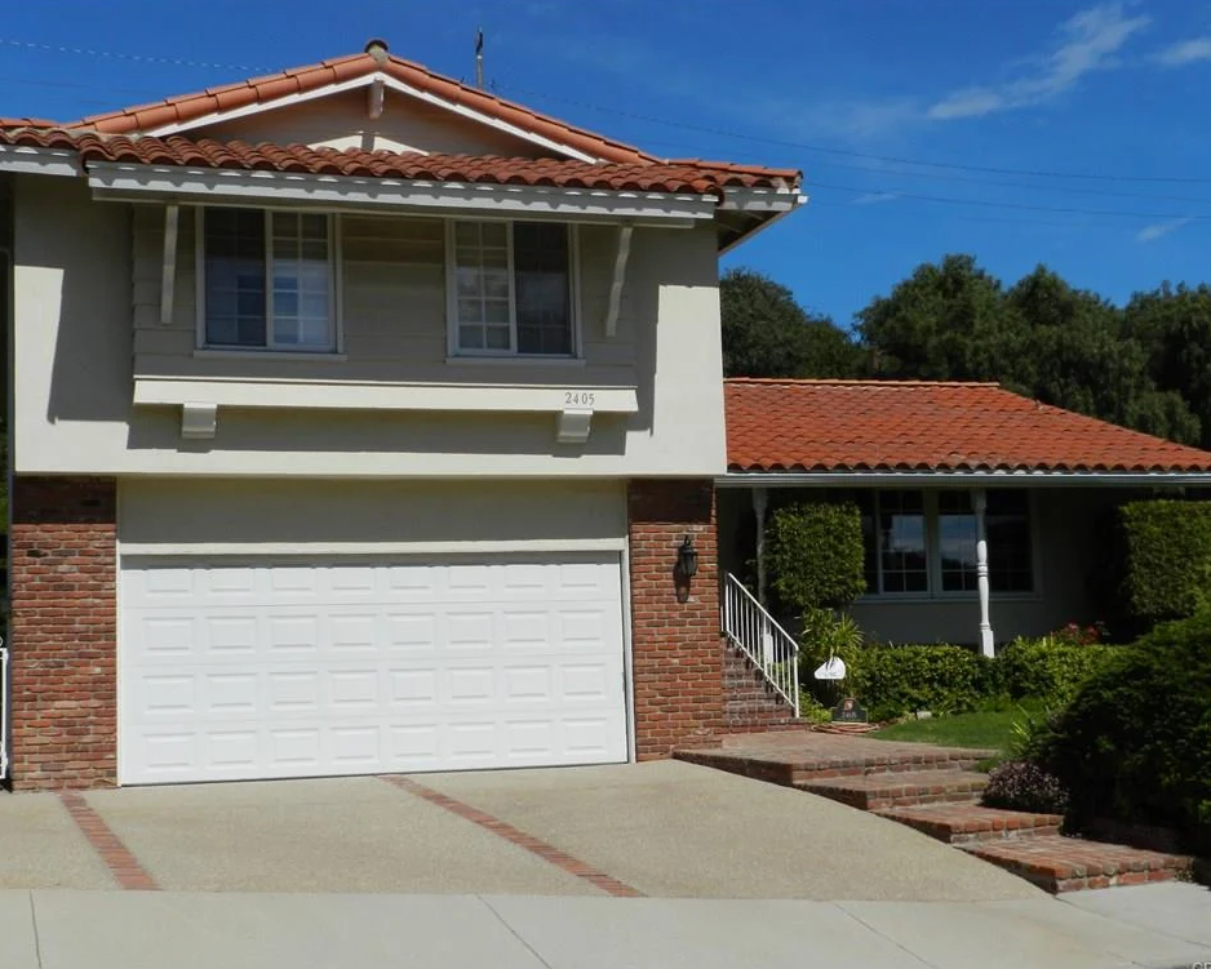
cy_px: 486
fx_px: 1757
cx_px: 596
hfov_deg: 38.0
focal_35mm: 49
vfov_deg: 30.9
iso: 160
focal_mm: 8.1
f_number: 6.3
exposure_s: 1/800
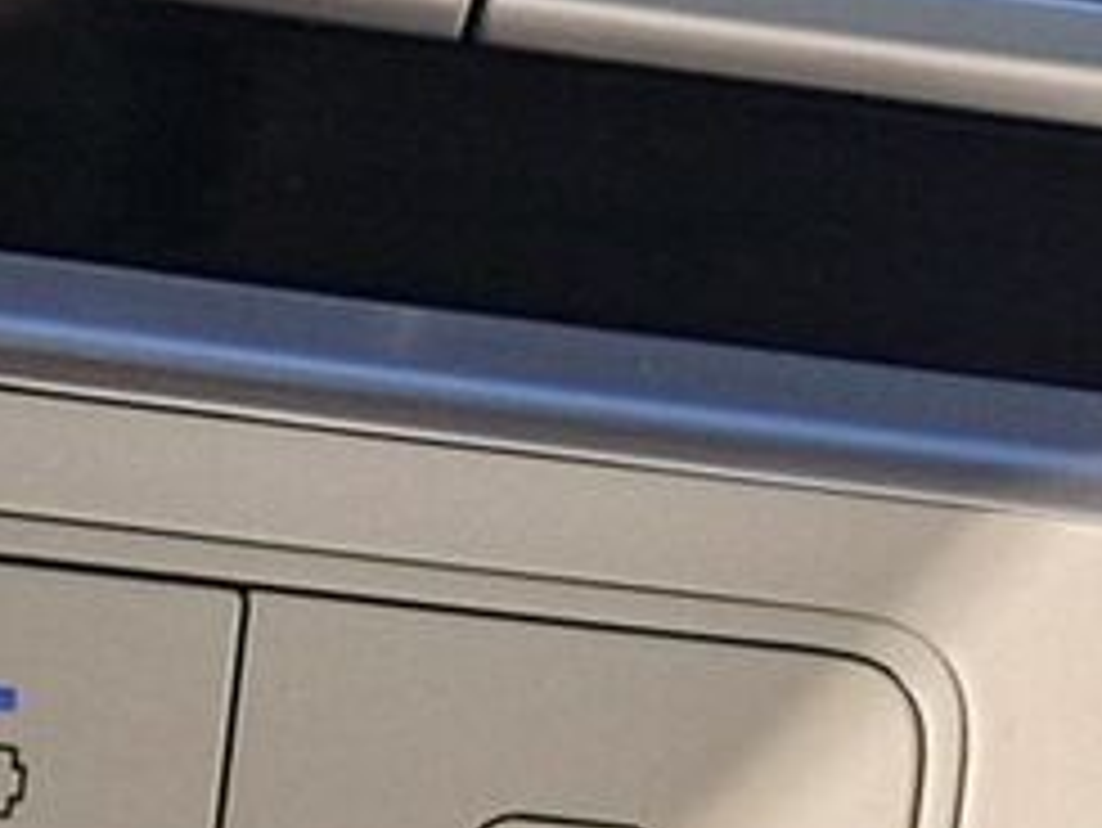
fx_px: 5733
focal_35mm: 180
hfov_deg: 11.0
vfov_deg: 7.8
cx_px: 706
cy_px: 1832
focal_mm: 5.54
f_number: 1.8
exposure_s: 1/625
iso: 50
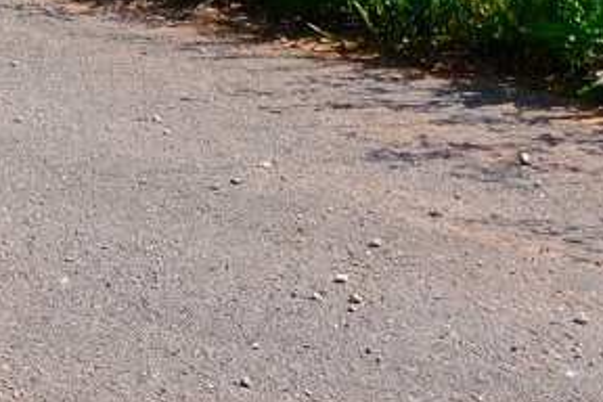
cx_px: -942
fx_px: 2378
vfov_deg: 9.1
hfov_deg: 11.4
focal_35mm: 142
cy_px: -379
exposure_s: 1/640
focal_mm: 15
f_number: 4.5
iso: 160
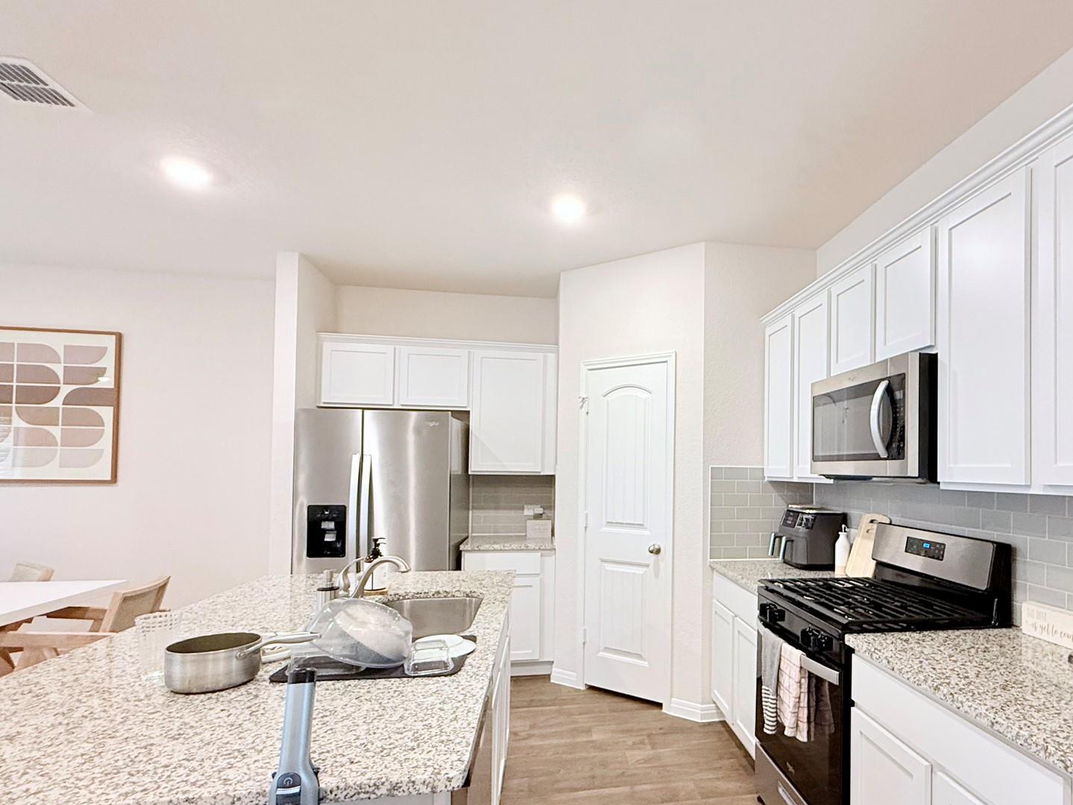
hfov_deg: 80.3
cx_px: 670
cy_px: 455
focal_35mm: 20
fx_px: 620
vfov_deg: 65.7
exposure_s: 1/60
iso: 250
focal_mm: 2.22
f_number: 2.2
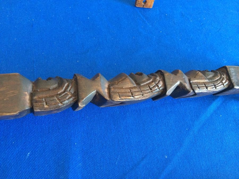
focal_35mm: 30
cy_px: 90
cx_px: 120
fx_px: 207
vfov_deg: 46.8
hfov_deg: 60.0
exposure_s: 1/30
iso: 320
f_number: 2.2
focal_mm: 4.12
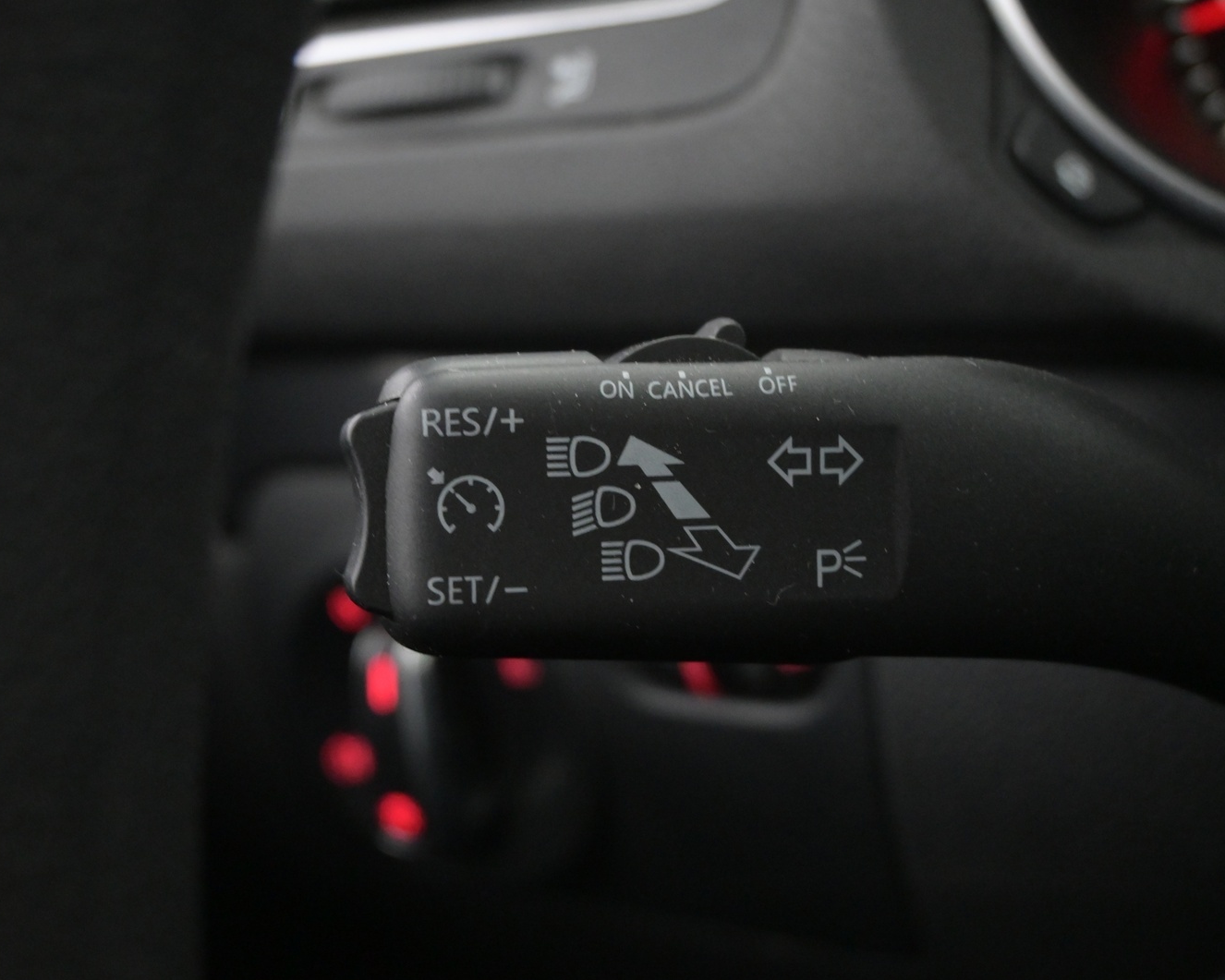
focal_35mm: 47
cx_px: 561
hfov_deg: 39.3
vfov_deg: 31.9
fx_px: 1715
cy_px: 484
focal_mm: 27.5
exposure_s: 1/40
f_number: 4.5
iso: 4000
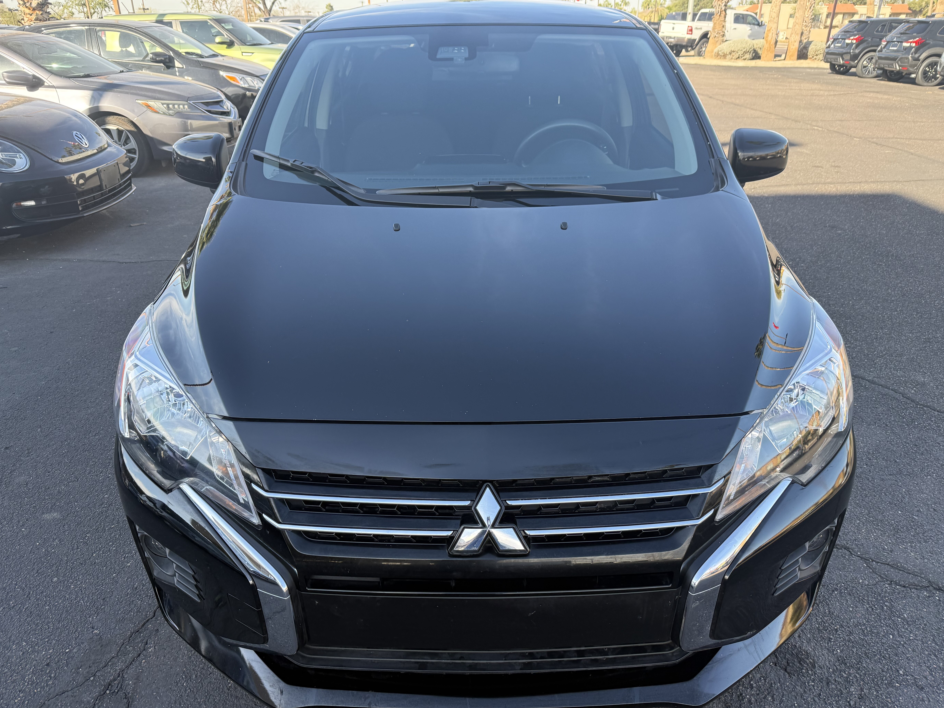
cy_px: 364
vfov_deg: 54.9
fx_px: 682
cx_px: 474
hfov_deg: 69.4
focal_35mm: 25
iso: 100
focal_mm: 6.76
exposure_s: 1/584
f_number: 1.78
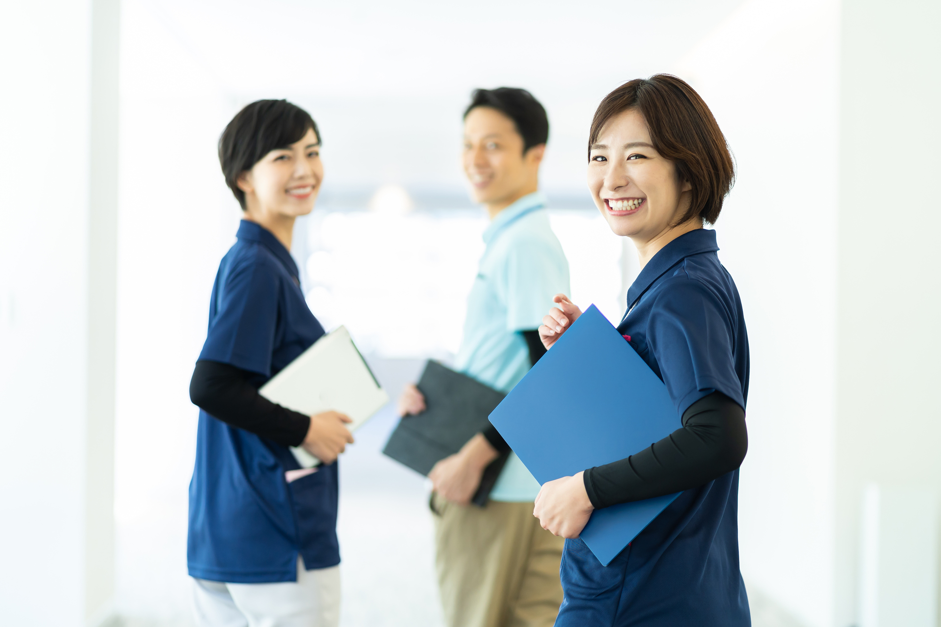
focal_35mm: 85
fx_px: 2221
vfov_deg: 16.1
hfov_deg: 23.9
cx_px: 470
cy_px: 314
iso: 400
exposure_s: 1/400
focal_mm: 85
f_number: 1.8
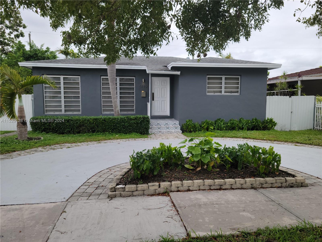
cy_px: 121
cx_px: 161
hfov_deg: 63.4
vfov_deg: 49.7
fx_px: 260
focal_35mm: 28
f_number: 2
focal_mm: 5.9
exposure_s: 1/403
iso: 25
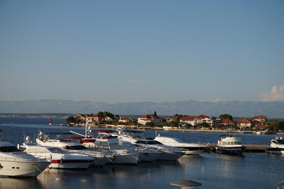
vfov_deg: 19.7
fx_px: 544
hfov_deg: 29.2
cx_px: 142
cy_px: 94
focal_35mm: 69
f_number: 5.6
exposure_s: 1/800
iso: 100
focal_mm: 46
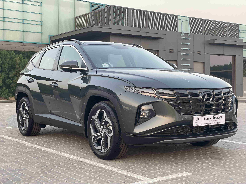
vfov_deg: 28.0
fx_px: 370
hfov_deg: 36.8
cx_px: 123
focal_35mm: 52
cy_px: 92
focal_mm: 6
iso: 125
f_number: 2
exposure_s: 1/122
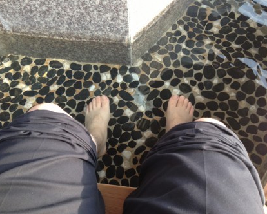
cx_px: 137
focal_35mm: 35
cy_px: 107
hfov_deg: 51.5
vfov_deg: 42.2
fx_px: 277
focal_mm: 4.13
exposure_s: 1/120
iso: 100
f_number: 2.4
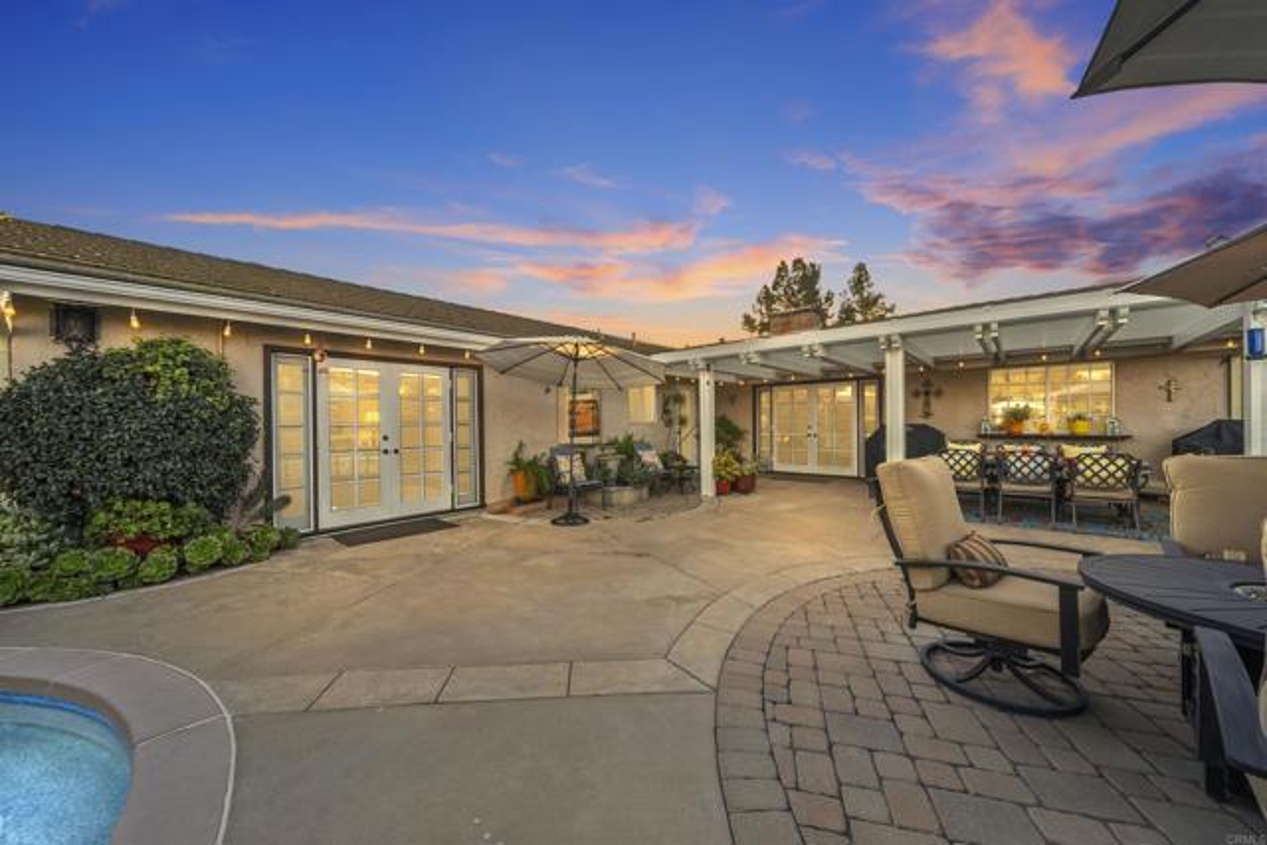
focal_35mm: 12
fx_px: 422
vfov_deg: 90.0
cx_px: 634
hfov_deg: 112.6
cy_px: 422
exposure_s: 1/30
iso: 250
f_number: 6.3
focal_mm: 12
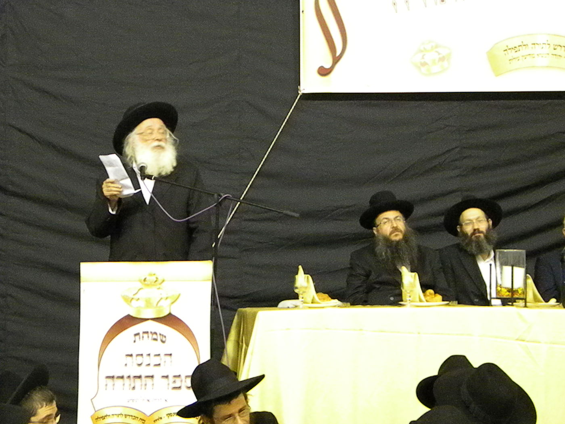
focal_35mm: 67
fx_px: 1094
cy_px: 212
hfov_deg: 29.0
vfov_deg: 21.9
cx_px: 282
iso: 3200
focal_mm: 12.2
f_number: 4.3
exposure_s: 1/47
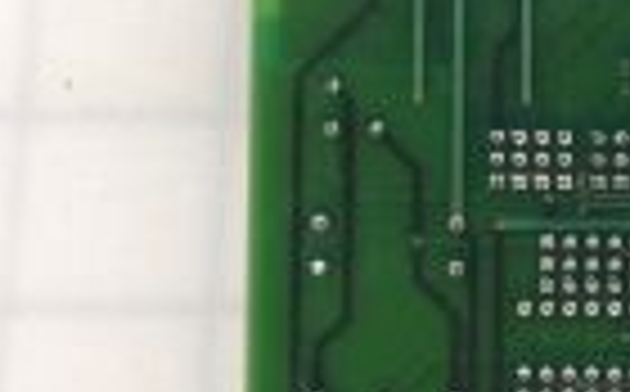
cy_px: 419
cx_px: 1206
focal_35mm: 150
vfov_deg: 8.6
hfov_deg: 12.5
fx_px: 2571
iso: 50
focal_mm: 3.3
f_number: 2.4
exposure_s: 1/24
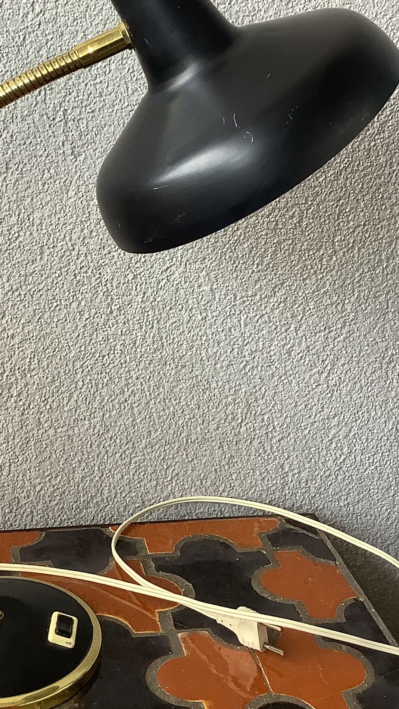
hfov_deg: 20.6
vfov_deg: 35.9
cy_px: 280
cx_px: 125
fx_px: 1091
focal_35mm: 58
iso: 64
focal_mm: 3.3
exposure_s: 1/60
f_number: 2.4
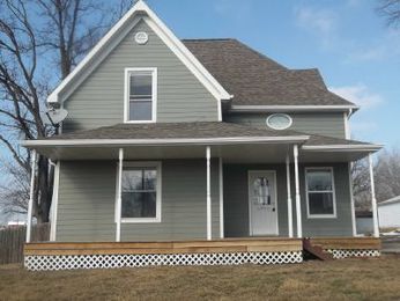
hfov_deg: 50.1
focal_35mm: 37
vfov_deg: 38.7
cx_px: 200
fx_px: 428
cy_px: 150
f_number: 10.1
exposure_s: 1/100
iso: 80
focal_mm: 6.6
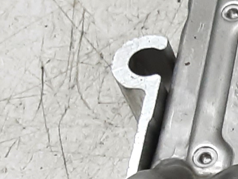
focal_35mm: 161
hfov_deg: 10.5
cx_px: 583
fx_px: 1108
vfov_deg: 8.7
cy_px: 351
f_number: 1.9
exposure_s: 1/50
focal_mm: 2.91
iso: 100
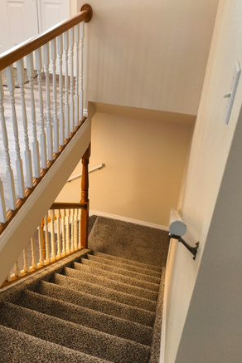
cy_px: 172
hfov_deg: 37.4
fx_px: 352
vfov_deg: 54.4
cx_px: 78
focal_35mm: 35
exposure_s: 1/120
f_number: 1.57
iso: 288
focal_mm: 6.54
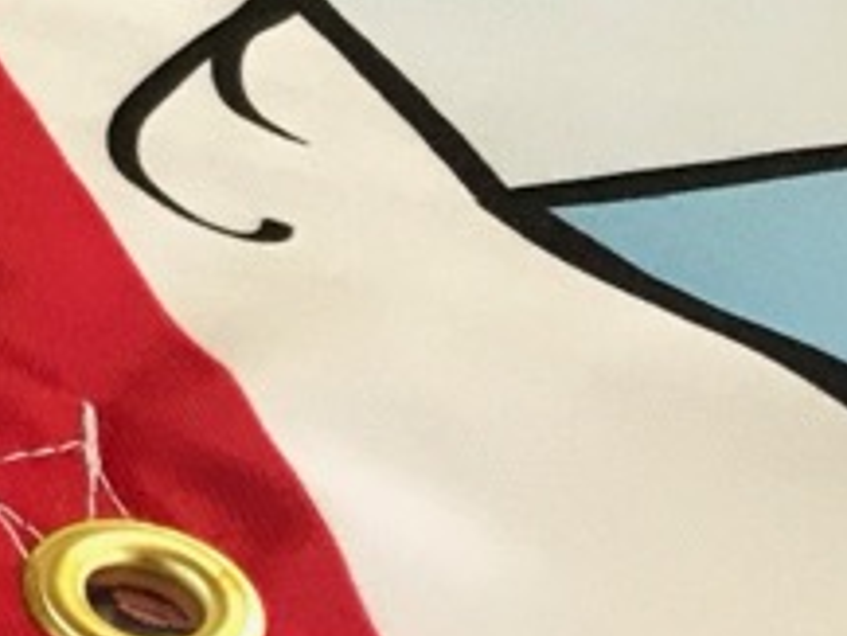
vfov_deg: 9.2
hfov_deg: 11.0
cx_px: -1105
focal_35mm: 155
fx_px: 3795
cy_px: -503
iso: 40
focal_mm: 3.99
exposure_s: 1/20
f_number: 1.8
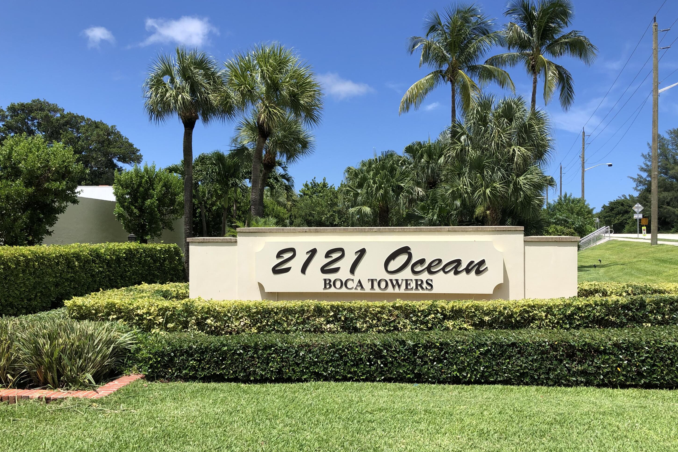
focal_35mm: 30
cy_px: 249
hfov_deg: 61.9
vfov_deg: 43.5
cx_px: 346
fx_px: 565
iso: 20
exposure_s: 1/1799
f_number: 1.8
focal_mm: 3.99
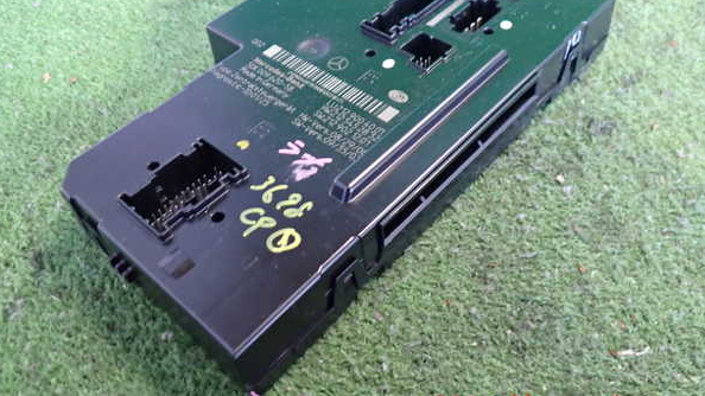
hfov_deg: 59.5
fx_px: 617
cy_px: 155
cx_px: 350
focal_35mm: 33
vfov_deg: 35.5
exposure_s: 1/30
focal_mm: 5.4
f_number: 2.3
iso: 640
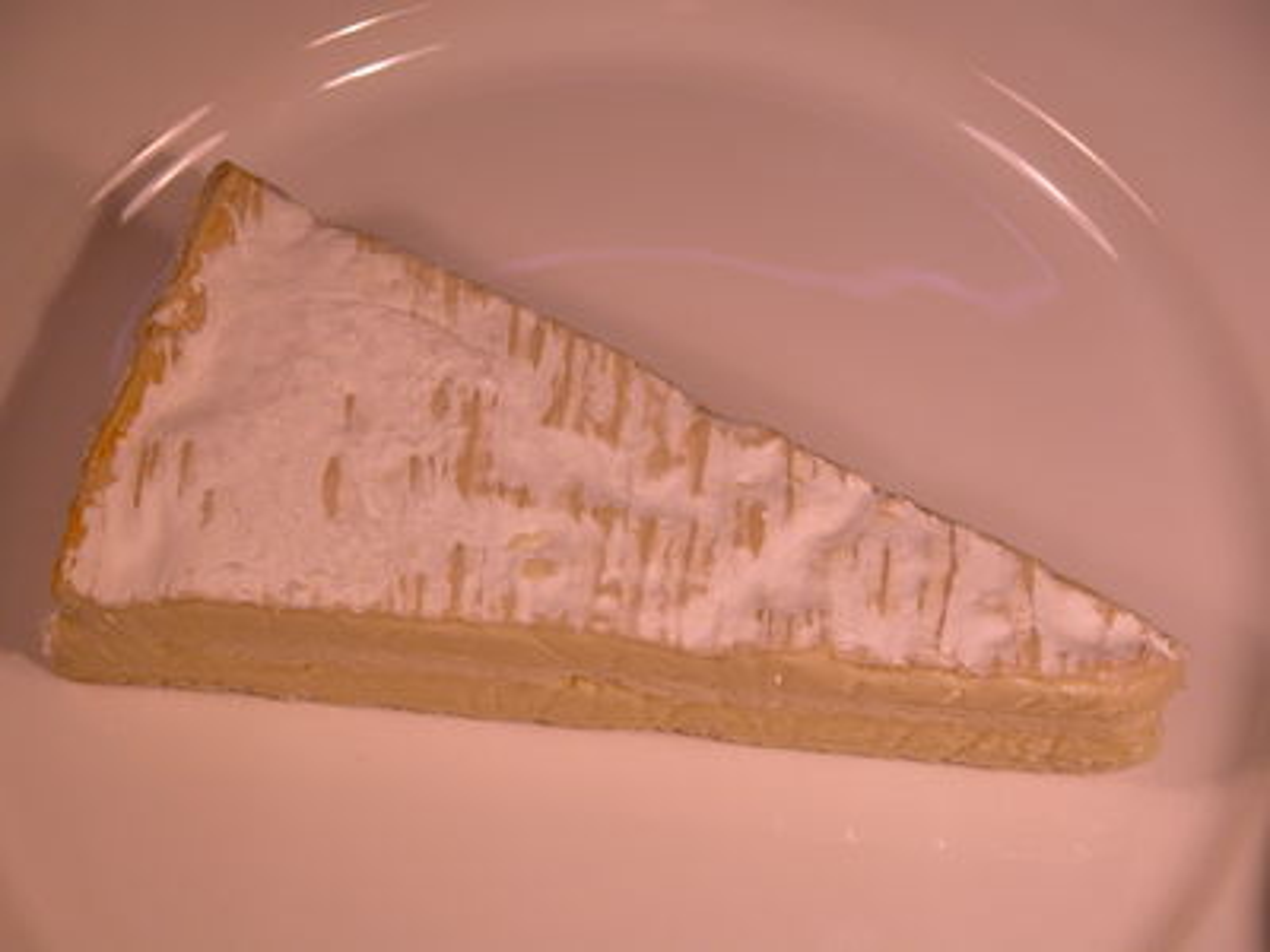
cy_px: 476
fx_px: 4990
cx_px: 635
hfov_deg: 14.5
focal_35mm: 136
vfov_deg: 10.9
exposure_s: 1/104
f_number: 3.8
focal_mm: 34.7
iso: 100
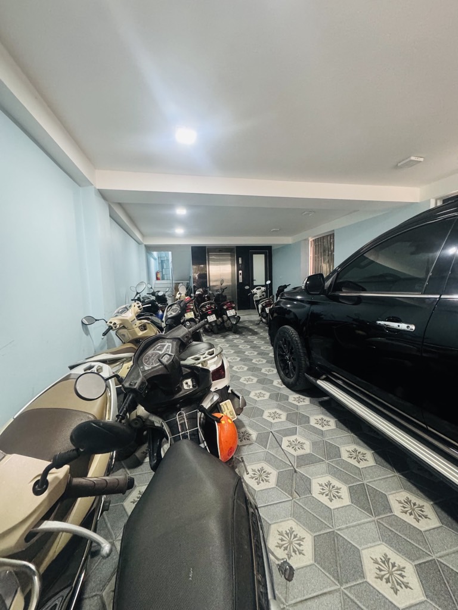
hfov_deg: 85.7
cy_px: 305
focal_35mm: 14
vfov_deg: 102.1
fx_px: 247
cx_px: 229
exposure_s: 1/50
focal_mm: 2.22
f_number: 2.2
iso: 800
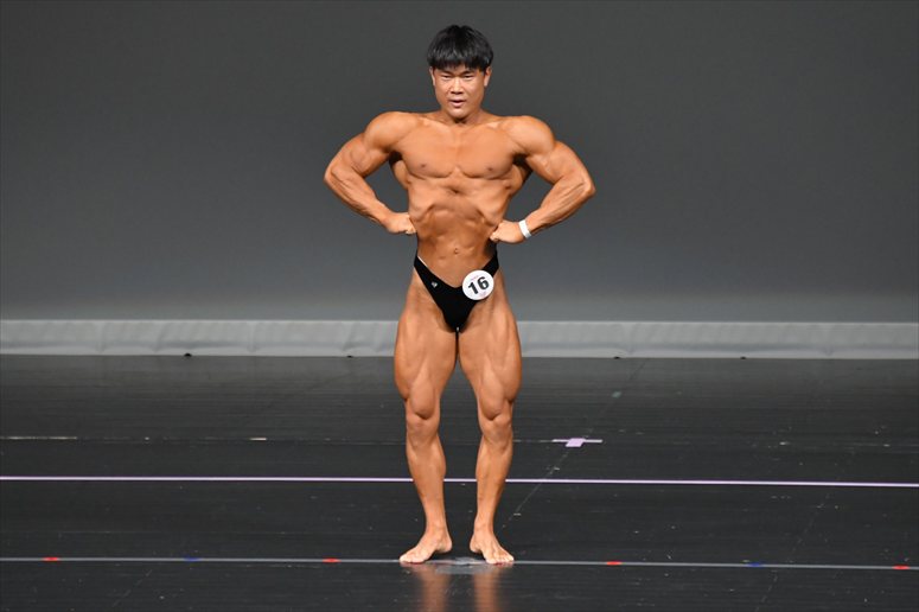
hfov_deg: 5.5
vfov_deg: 3.7
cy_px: 306
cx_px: 460
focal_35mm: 375
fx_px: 9568
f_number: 5.6
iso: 4000
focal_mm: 250
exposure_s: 1/400
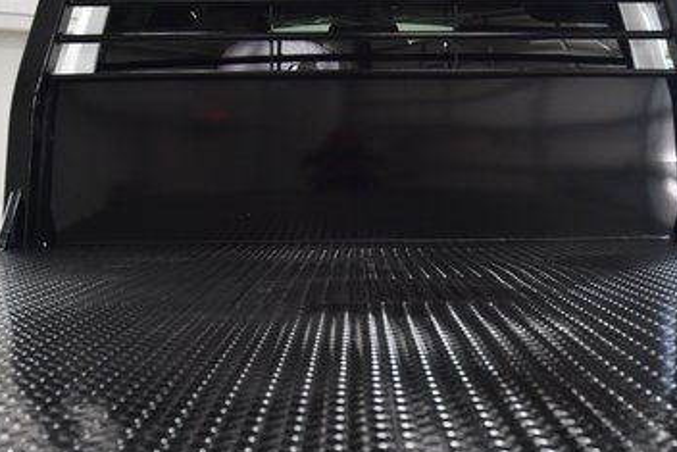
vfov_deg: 22.6
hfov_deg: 33.4
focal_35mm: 60
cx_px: 358
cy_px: 239
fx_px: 1129
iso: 1600
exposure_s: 1/60
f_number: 5.6
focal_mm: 22
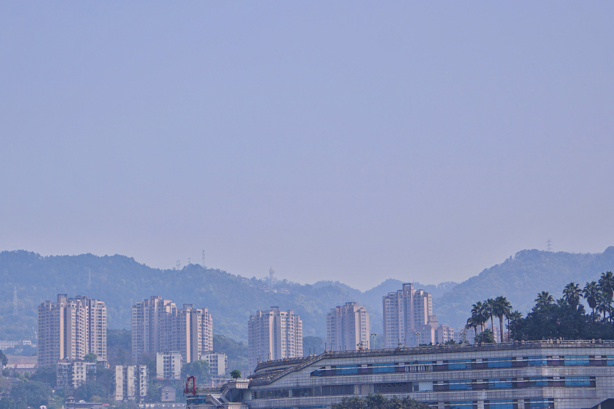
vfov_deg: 15.1
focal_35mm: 90
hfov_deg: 22.4
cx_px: 161
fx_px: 1535
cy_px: 308
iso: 100
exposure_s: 1/1250
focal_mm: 49
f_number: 4
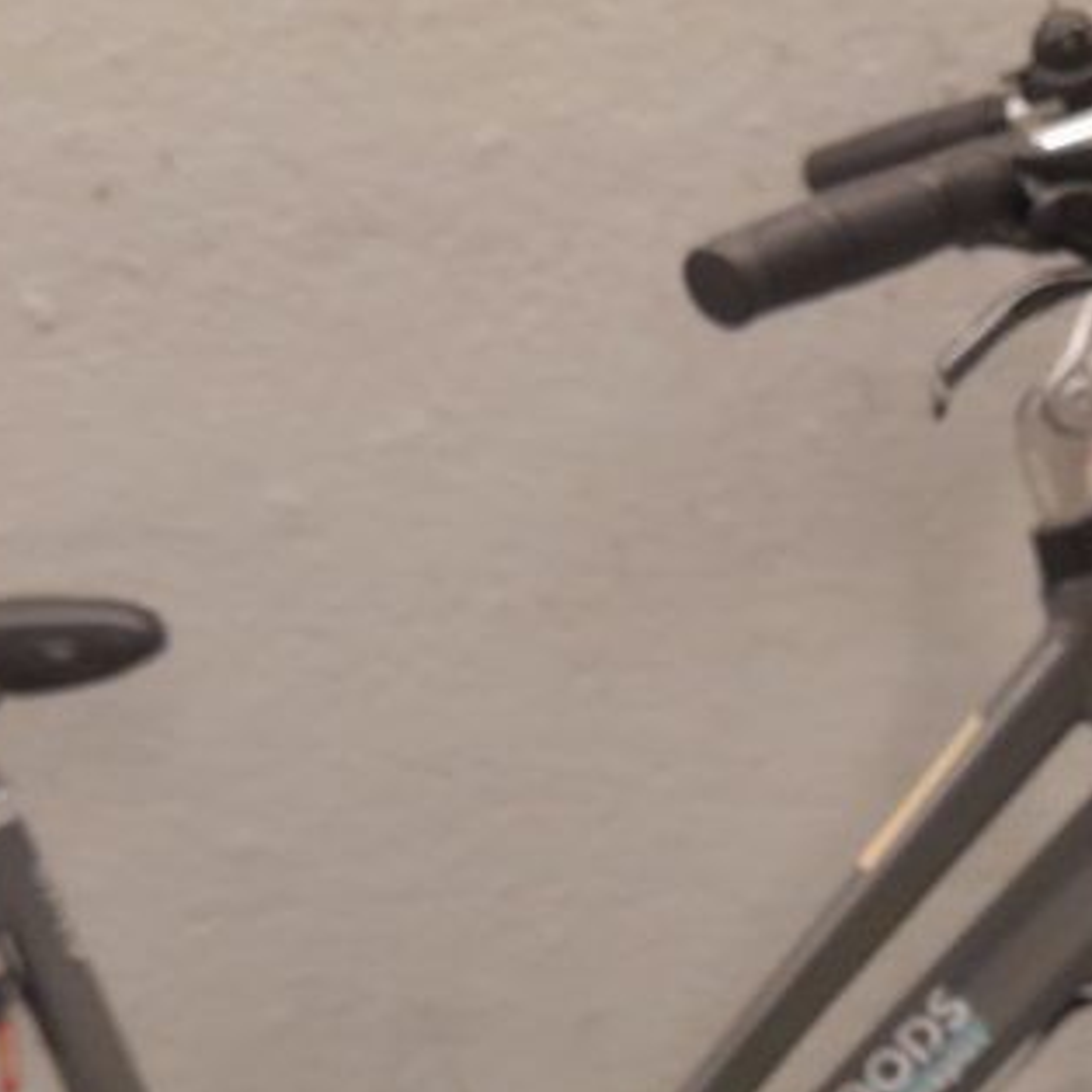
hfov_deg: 24.0
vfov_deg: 23.2
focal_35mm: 72
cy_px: 1022
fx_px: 2570
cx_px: 619
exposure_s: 1/50
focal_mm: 4.6
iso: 200
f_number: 2
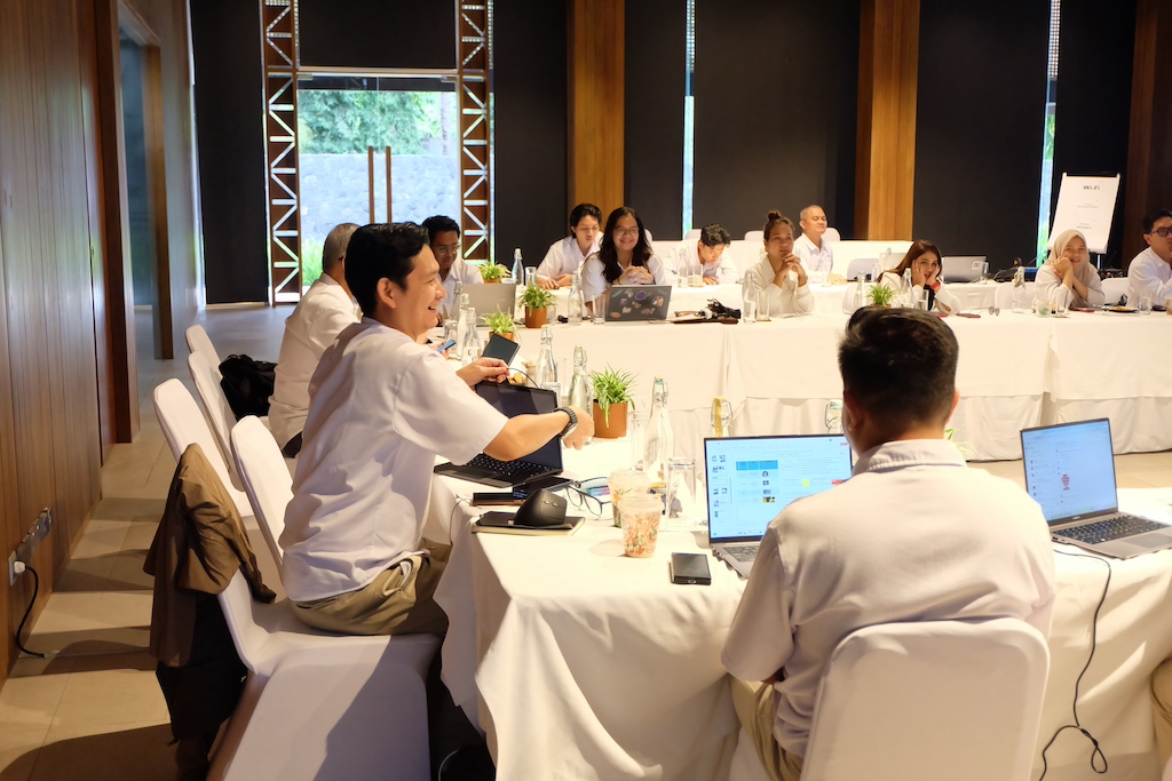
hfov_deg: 48.5
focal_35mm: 40
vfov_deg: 33.4
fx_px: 1302
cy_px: 390
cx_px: 586
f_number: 4.5
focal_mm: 26.9
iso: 3200
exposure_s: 1/30
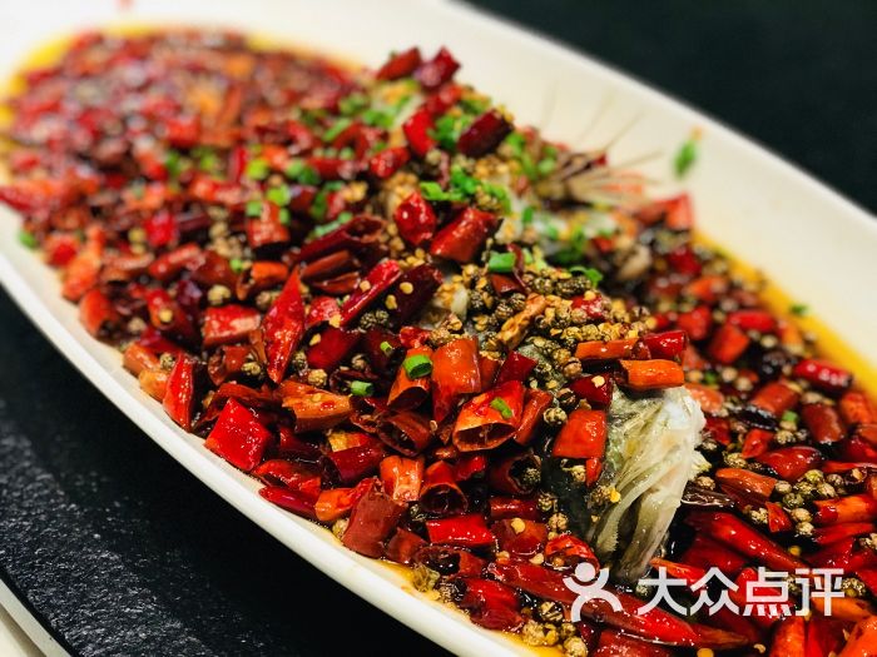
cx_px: 438
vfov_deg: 25.7
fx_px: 1444
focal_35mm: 57
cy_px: 328
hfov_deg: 33.8
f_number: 2.8
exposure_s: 1/50
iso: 500
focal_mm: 6.6
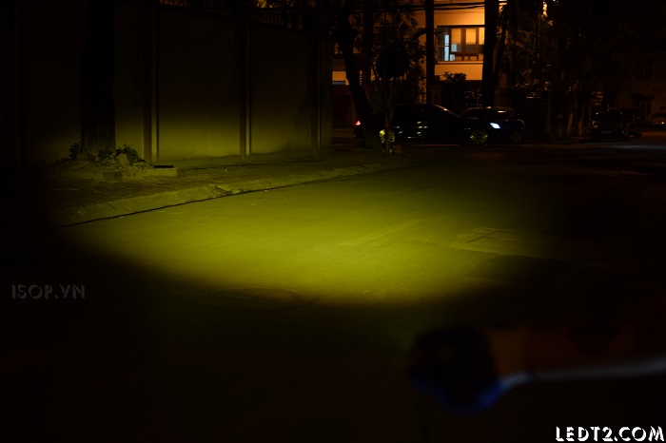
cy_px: 222
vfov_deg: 25.7
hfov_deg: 37.9
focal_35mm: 52
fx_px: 971
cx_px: 333
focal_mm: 35
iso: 250
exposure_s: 1/25
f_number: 2.5
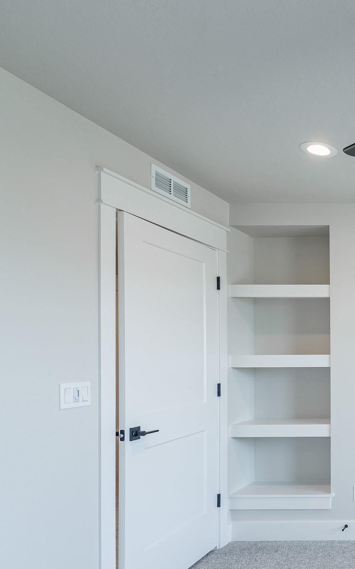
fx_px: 449
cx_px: 537
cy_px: 342
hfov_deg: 28.0
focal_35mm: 29
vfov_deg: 64.0
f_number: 4.5
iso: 800
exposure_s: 1/125
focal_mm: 14
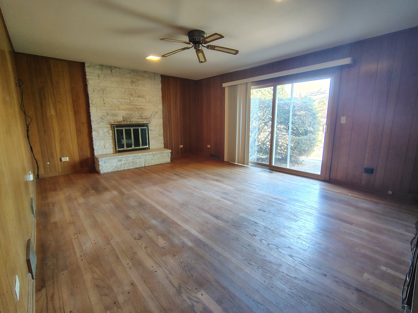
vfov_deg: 78.1
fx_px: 193
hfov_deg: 94.5
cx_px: 209
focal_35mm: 16
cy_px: 156
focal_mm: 2.13
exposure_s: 1/24
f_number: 2.2
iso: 426
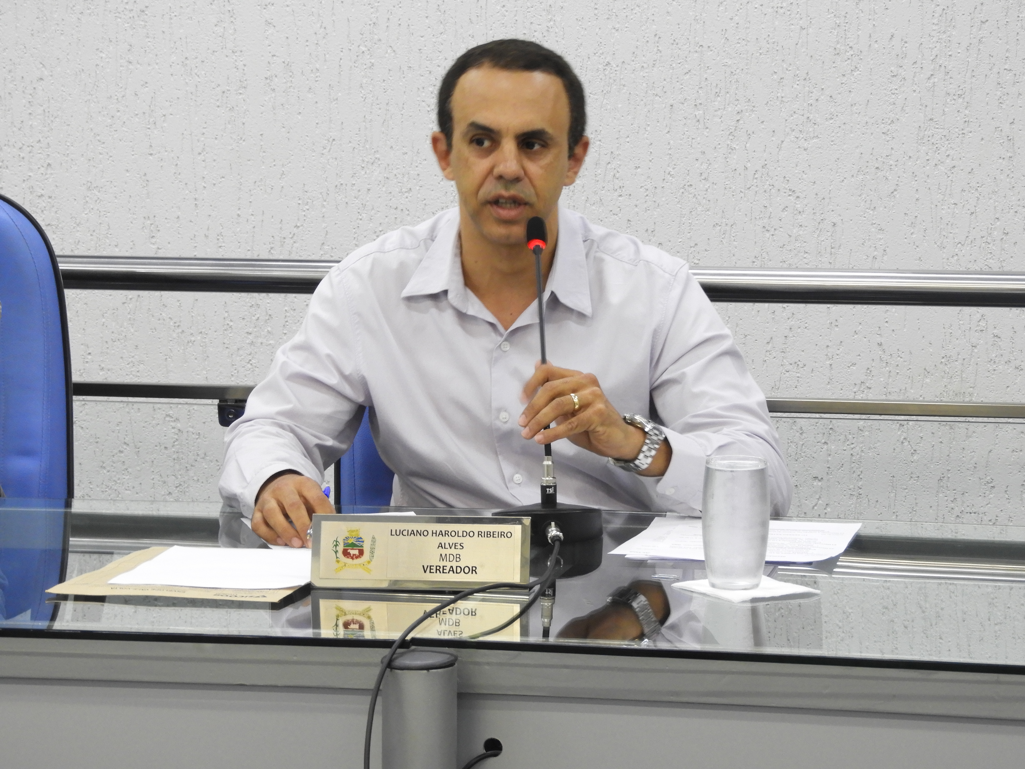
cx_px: 512
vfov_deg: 9.9
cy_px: 384
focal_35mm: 150
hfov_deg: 13.2
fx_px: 4442
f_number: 5.2
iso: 400
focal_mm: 26.9
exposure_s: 1/10
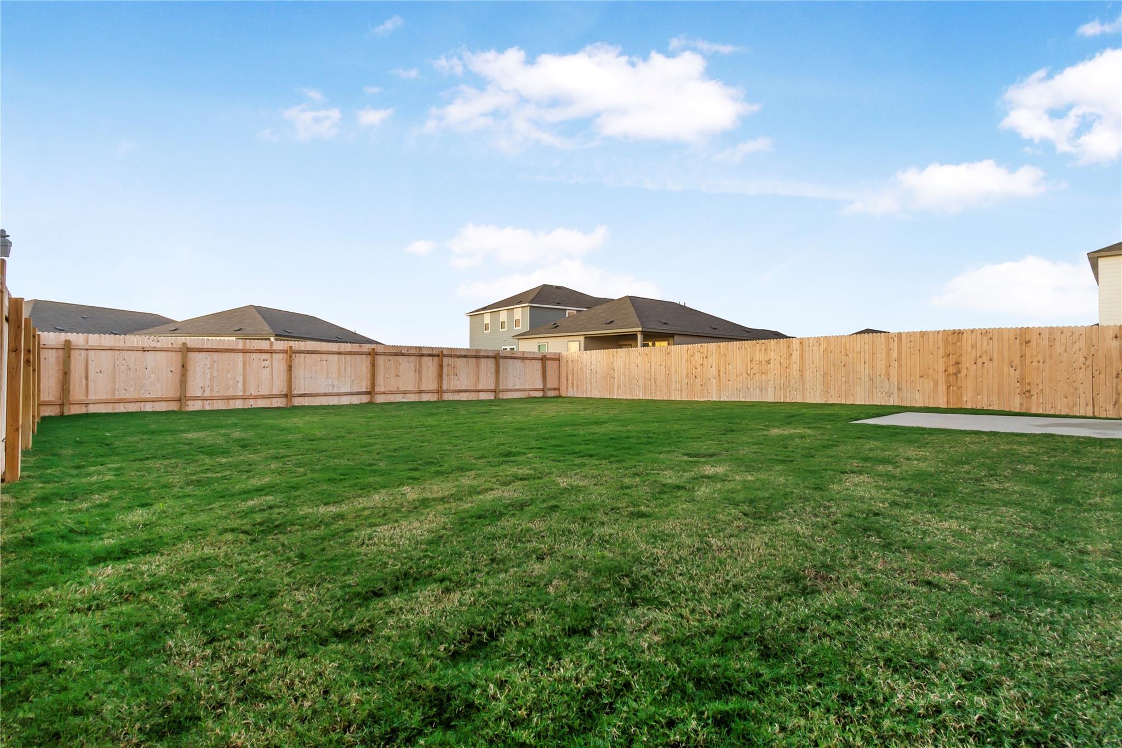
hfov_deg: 100.4
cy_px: 374
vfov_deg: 77.3
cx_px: 561
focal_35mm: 15
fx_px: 467
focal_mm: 10
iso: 100
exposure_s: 1/3
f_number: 9
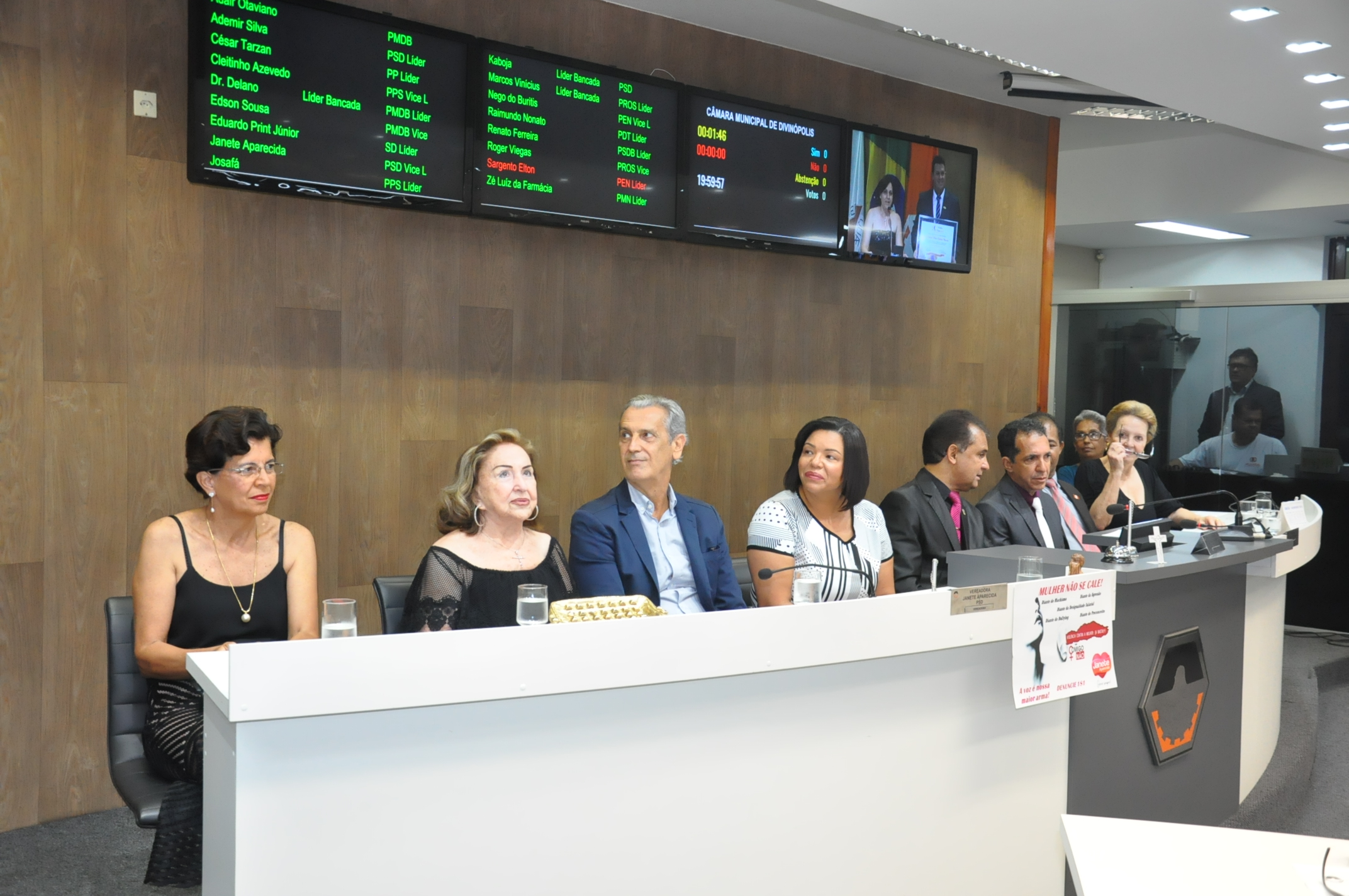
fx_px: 1460
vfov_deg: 34.1
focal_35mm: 39
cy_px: 448
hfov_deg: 49.6
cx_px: 674
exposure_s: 1/100
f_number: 5
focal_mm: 26
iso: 2000
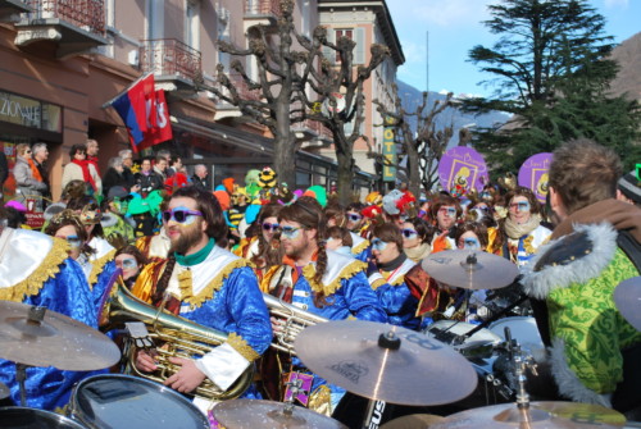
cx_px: 320
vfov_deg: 22.7
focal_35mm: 60
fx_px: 1070
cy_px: 214
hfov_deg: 33.4
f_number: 7.1
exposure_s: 1/200
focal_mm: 40
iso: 100
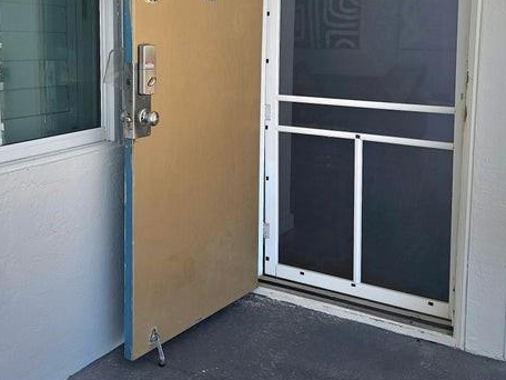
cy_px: 93
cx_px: 166
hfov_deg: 43.2
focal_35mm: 43
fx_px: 629
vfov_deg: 32.9
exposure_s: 1/435
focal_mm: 6.3
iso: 20
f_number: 1.7
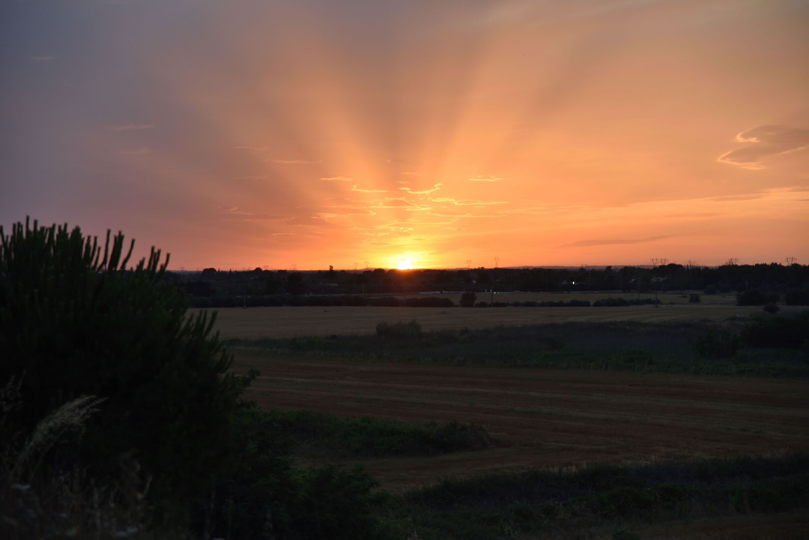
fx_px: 1574
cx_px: 404
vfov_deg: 19.5
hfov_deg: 28.8
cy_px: 270
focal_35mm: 70
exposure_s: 1/400
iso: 200
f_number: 2.8
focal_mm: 70
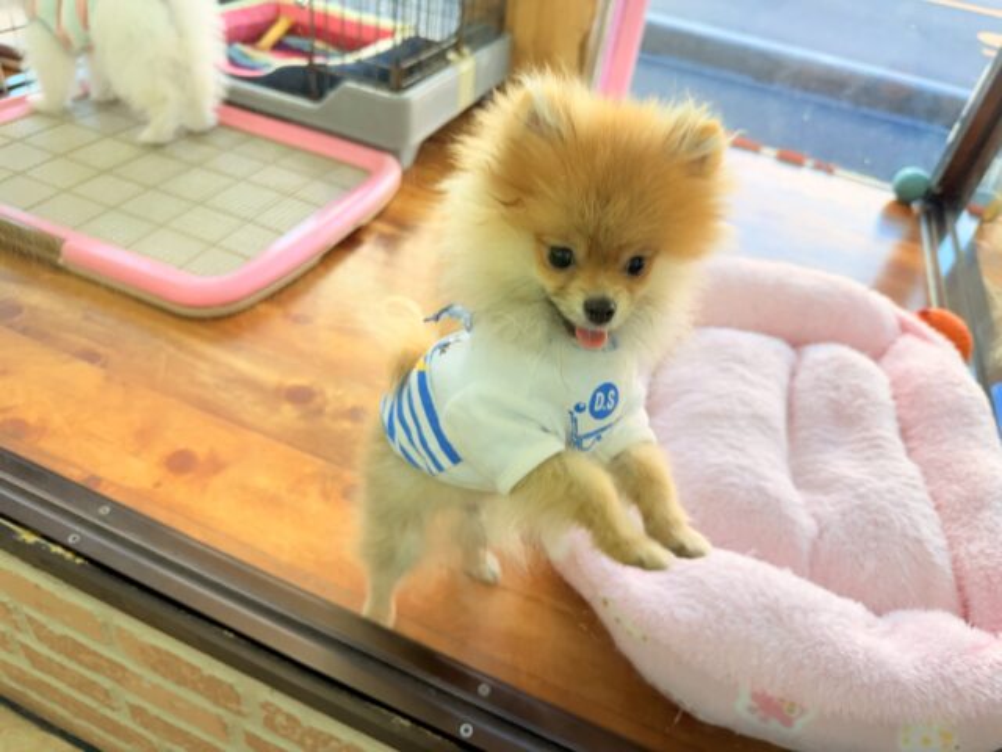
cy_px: 376
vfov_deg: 56.8
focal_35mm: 24
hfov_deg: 71.6
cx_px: 501
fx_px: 695
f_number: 1.78
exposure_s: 1/189
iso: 64
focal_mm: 6.76
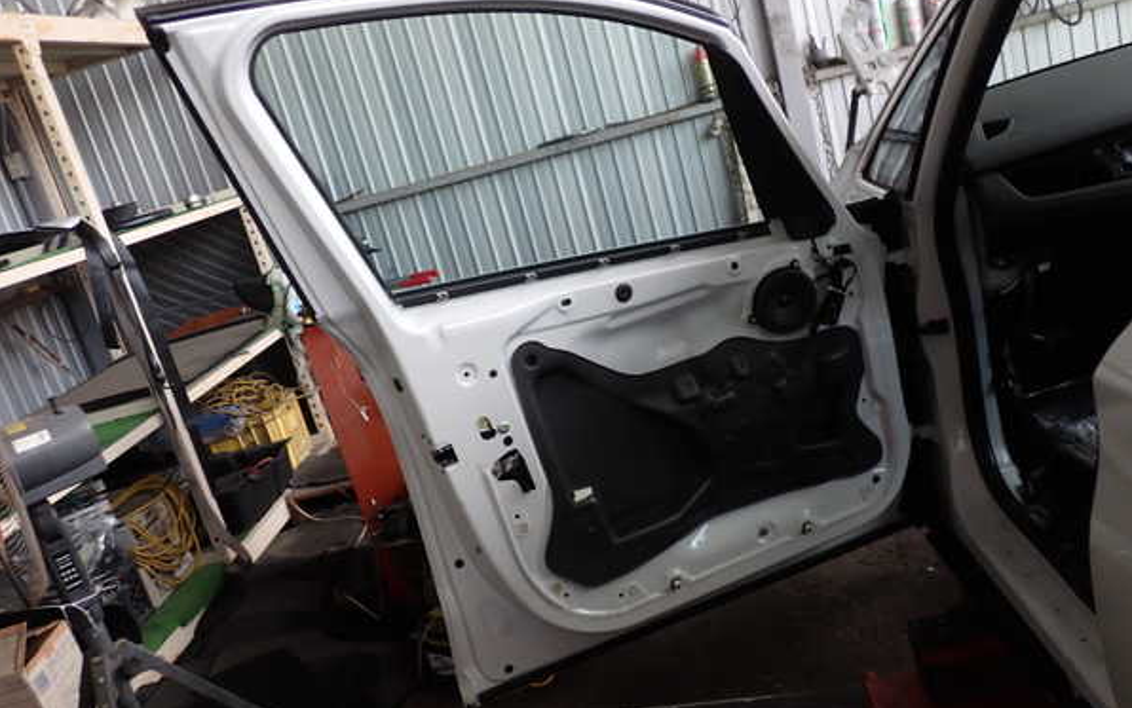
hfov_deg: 59.6
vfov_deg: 39.5
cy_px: 355
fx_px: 988
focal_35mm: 32
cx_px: 566
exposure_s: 1/80
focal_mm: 5.4
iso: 100
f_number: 2.3
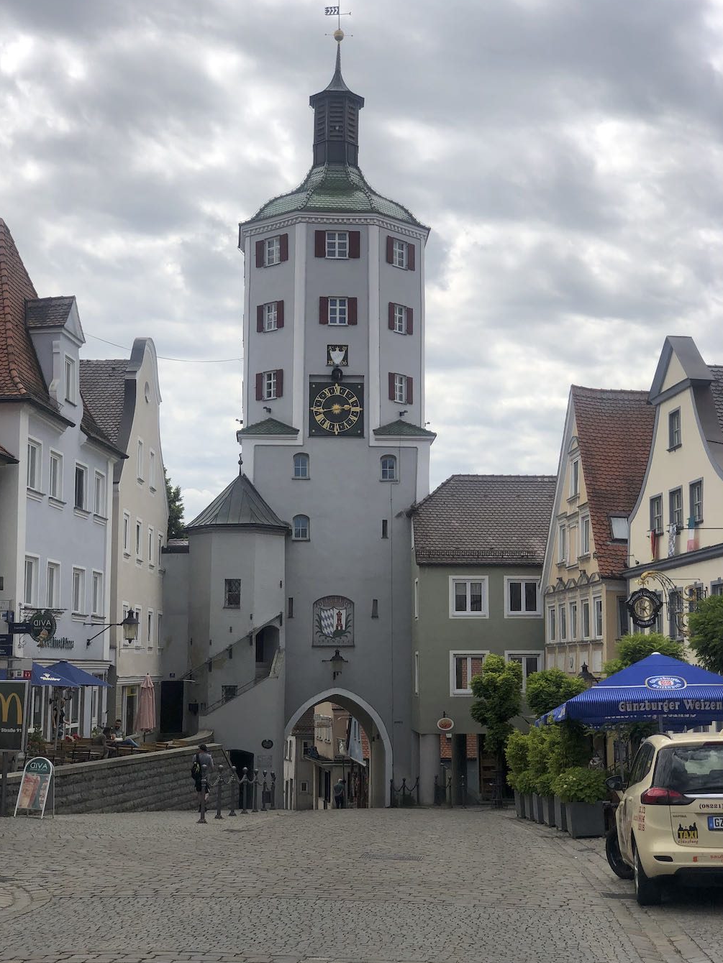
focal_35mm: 53
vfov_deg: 36.2
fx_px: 1476
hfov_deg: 27.5
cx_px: 365
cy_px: 482
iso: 16
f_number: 2.4
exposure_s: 1/1919
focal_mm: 6
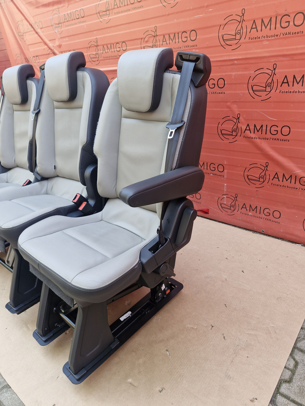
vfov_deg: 73.9
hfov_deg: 58.9
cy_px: 203
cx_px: 152
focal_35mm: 23
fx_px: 270
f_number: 1.8
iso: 50
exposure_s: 1/286
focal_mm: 5.54
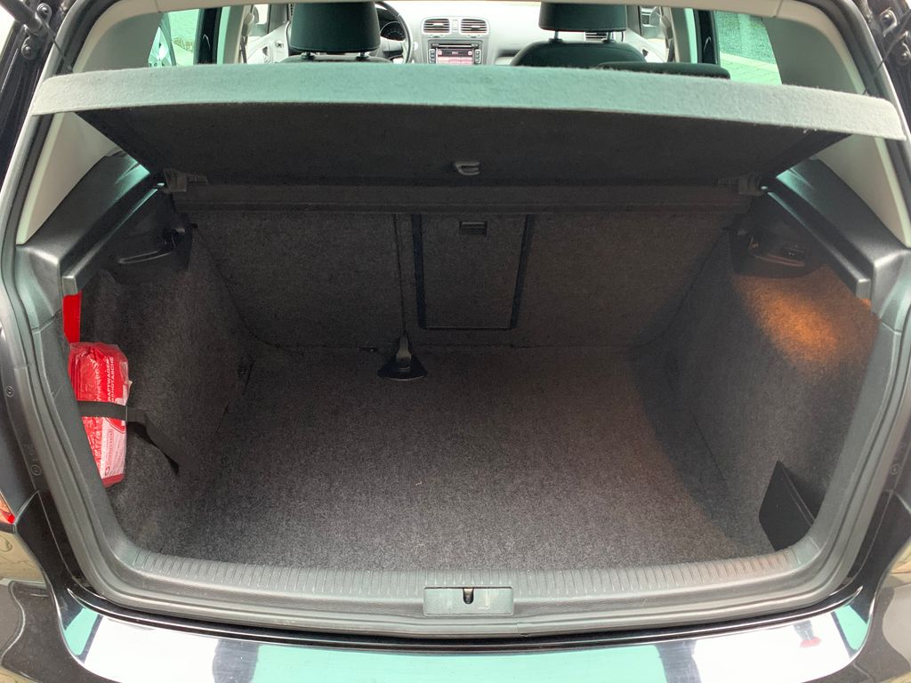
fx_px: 684
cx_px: 456
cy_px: 342
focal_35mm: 26
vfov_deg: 53.1
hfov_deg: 67.3
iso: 500
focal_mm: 4.25
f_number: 1.8
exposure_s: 1/30
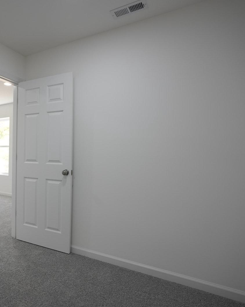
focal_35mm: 23
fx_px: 208
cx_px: 44
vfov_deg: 72.6
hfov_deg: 55.9
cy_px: 156
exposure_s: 1/80
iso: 500
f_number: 4.5
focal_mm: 16
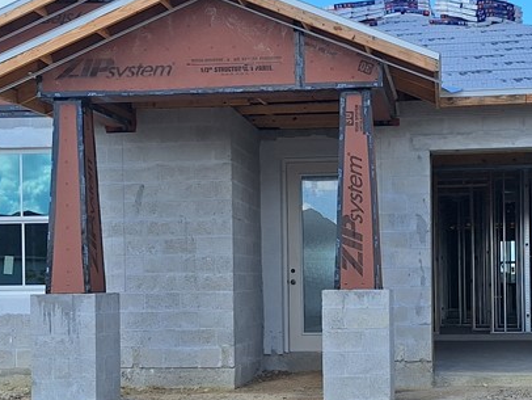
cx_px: 379
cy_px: 286
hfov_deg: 32.8
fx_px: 892
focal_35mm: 58
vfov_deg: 25.0
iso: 40
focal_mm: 5.54
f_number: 1.8
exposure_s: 1/1880
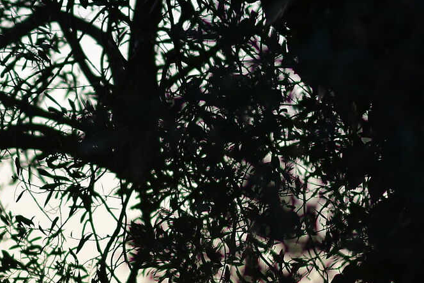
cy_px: 427
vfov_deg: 3.0
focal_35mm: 459
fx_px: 5407
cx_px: -250
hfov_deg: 4.5
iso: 200
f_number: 1.4
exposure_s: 1/200
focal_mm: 85
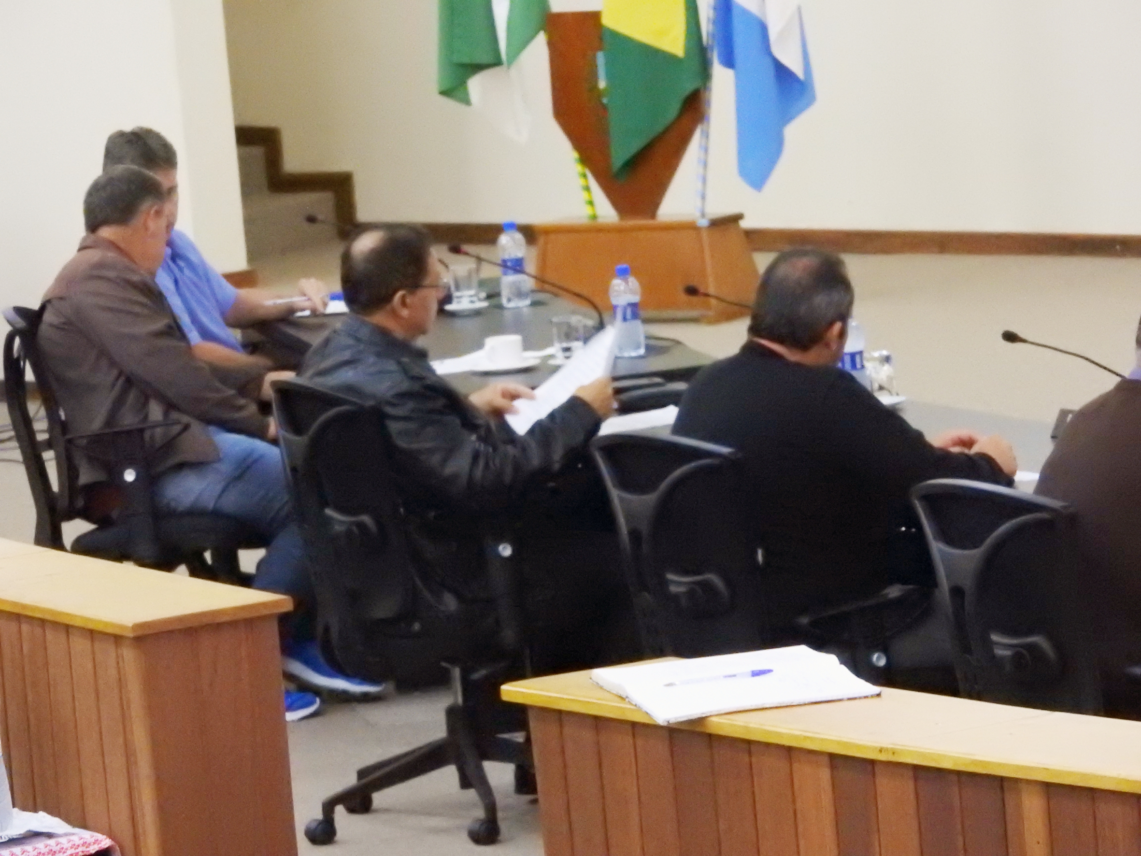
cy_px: 428
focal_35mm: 250
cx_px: 570
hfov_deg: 7.9
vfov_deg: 5.9
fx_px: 8241
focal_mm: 44.8
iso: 1600
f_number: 5.5
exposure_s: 1/30
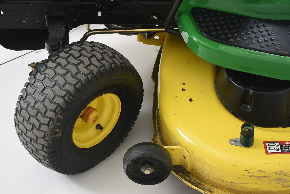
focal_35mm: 78
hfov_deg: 26.0
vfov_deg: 17.5
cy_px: 97
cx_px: 145
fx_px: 629
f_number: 7.1
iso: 200
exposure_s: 1/160
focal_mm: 52
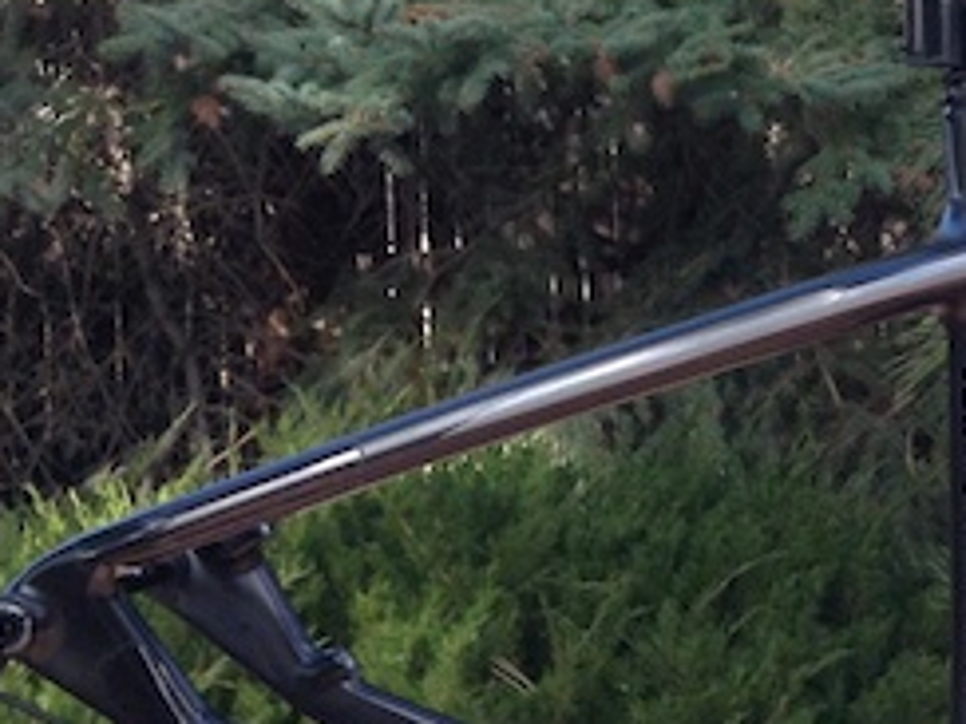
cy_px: 364
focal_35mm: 108
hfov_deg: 17.0
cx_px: 1299
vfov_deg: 13.7
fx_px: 3014
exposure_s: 1/120
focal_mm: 3.3
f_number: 2.4
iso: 40
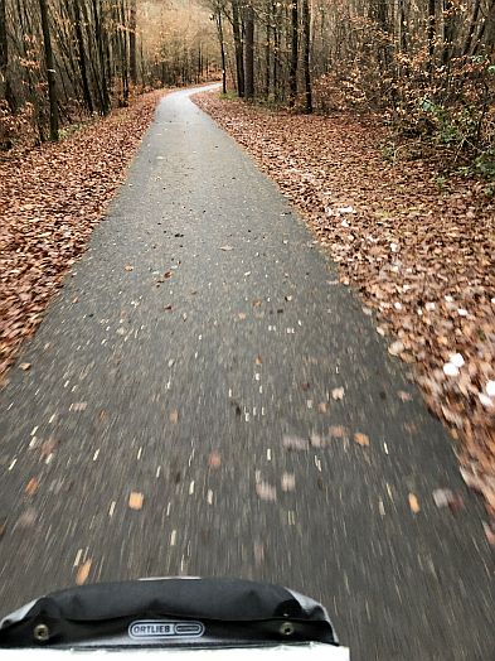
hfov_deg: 49.7
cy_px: 330
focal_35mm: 28
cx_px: 248
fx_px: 534
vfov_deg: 63.4
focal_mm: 3.99
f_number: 1.8
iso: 64
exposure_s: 1/15
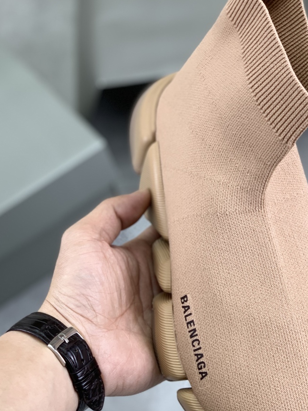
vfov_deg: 22.4
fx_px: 1032
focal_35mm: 87
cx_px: 226
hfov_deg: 16.9
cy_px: 266
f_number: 2.4
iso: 20
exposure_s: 1/100
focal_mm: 6
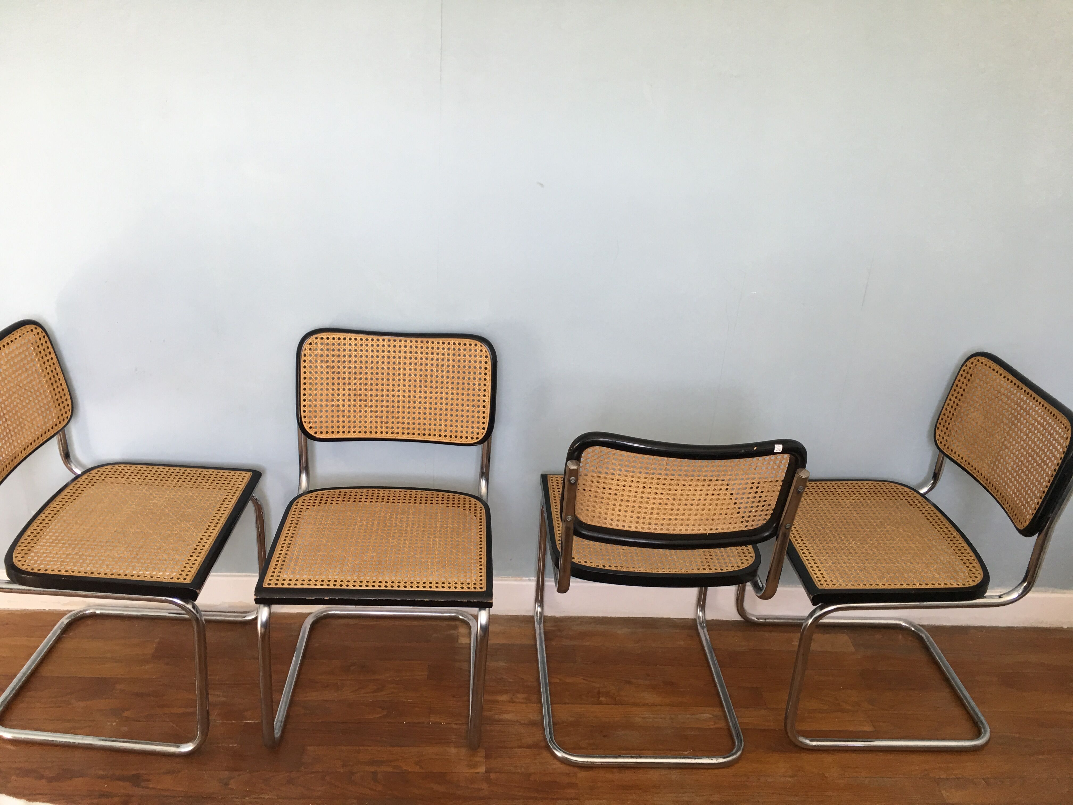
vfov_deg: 48.2
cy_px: 402
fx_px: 899
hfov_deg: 61.7
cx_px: 536
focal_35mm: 29
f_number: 2.2
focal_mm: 4.15
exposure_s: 1/33
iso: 32
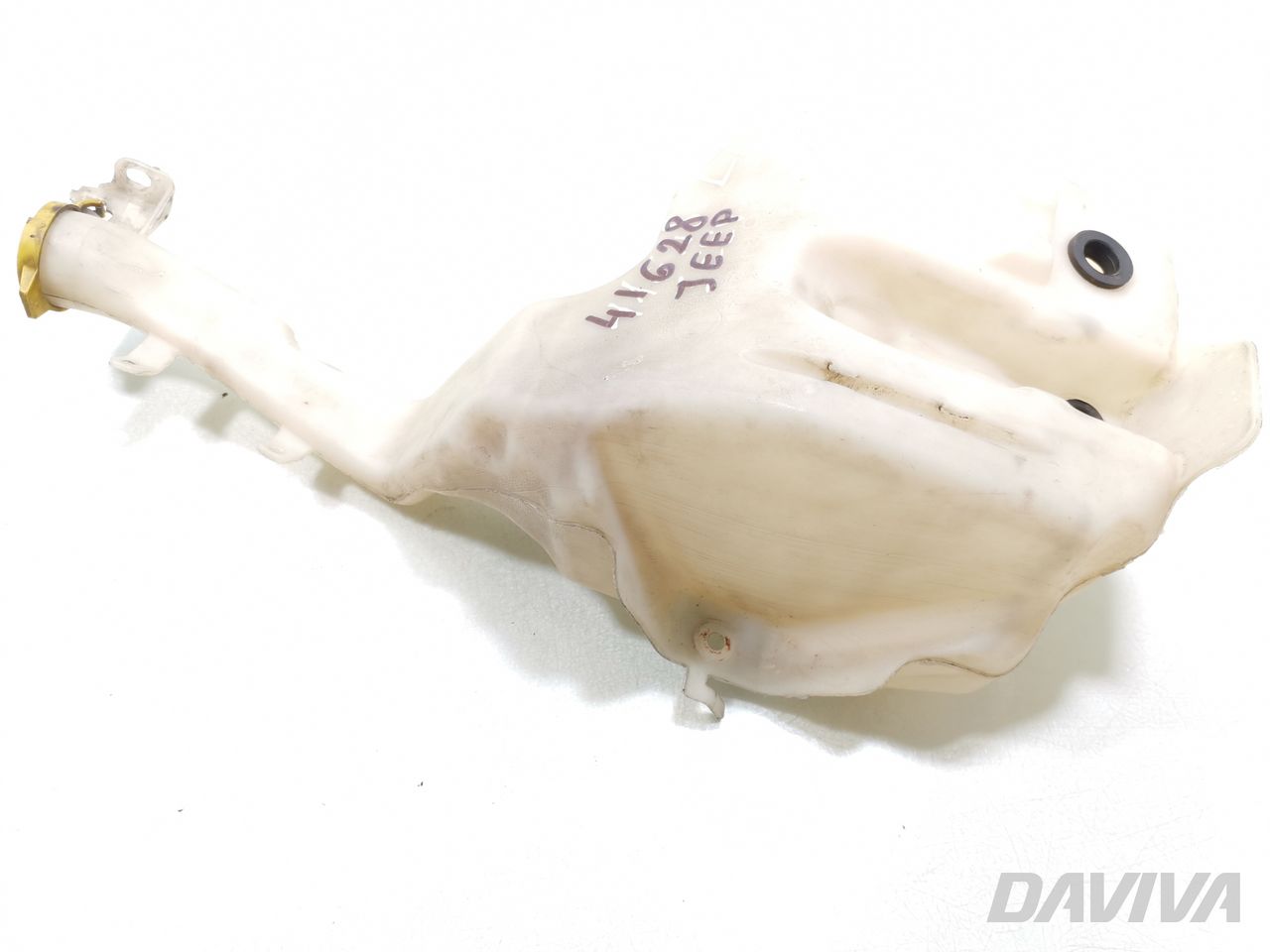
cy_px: 476
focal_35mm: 26
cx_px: 635
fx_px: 954
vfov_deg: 53.1
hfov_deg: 67.3
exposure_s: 1/100
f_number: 1.8
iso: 100
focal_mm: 4.75
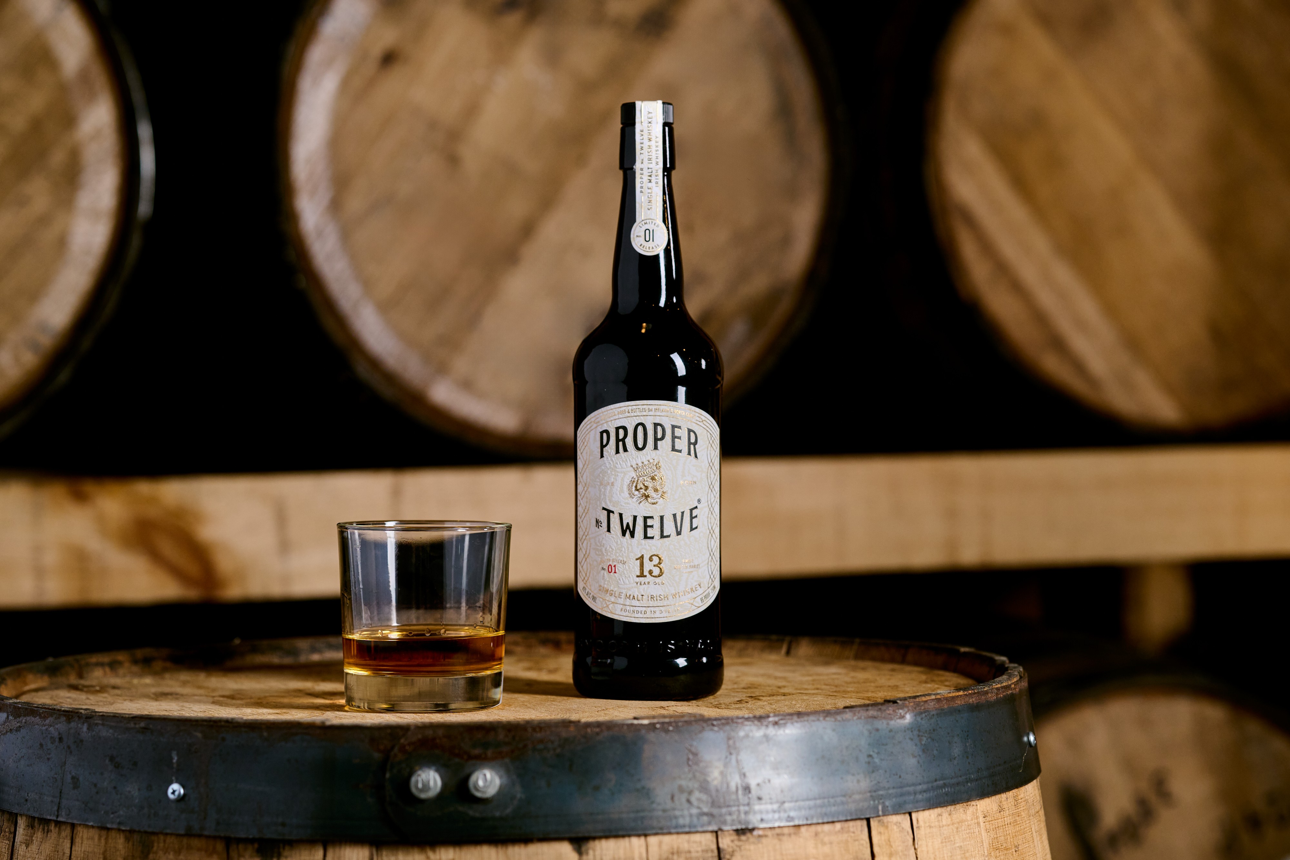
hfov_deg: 23.9
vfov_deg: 16.1
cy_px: 430
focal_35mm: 85
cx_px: 645
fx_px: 3045
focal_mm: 85
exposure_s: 1/100
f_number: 4
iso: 400
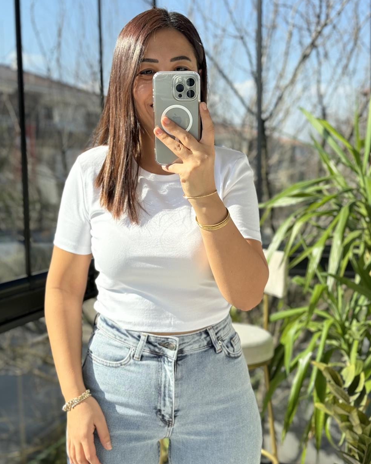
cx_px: 182
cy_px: 237
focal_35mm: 51
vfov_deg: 36.7
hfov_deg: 29.7
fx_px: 700
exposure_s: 1/756
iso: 64
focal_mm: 6.86
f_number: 1.78
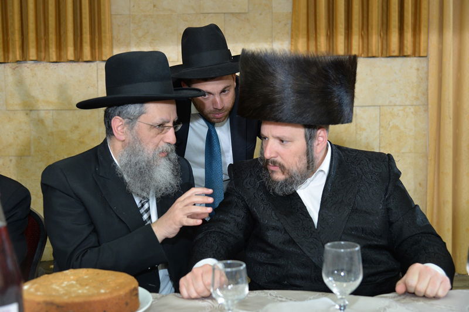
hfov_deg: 42.8
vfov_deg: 29.2
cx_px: 234
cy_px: 156
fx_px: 599
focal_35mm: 46
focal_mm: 46
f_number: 4.5
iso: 1000
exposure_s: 1/125
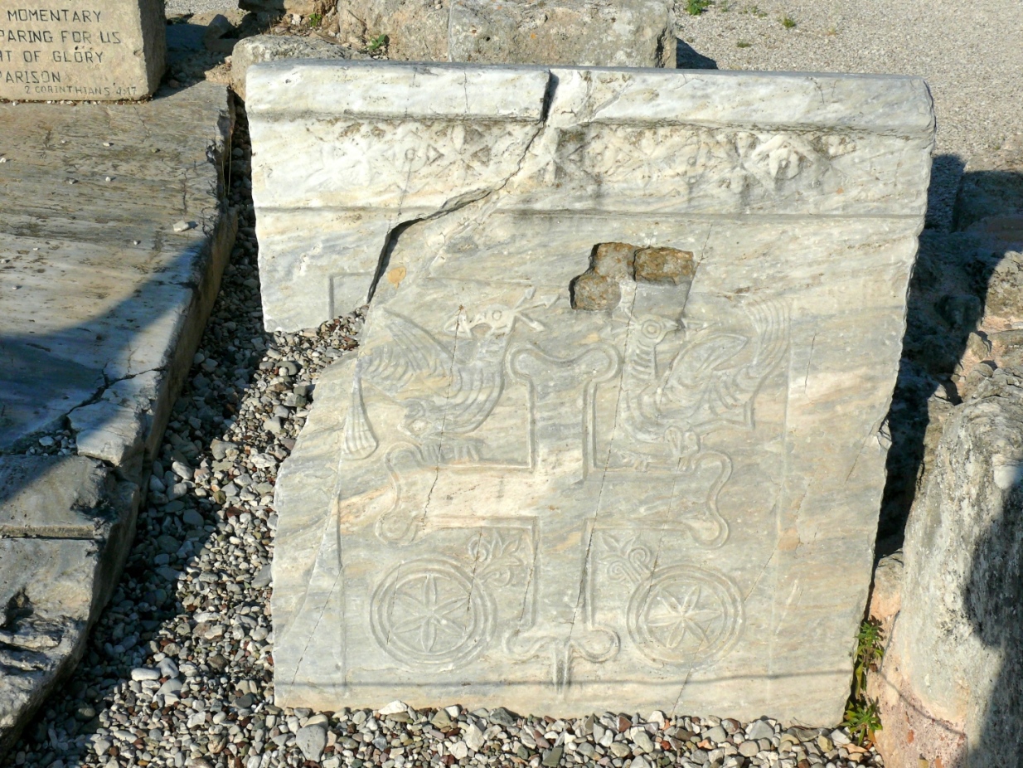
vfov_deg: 28.6
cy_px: 384
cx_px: 512
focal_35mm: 51
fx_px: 1507
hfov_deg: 37.5
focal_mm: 10.3
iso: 100
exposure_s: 1/500
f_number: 5.6
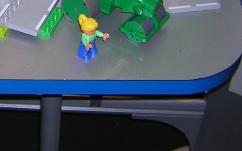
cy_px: -58
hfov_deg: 21.4
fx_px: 627
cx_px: 29
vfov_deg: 13.2
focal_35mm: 95
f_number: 2.6
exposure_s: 1/60.1
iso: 100
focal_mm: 4.7
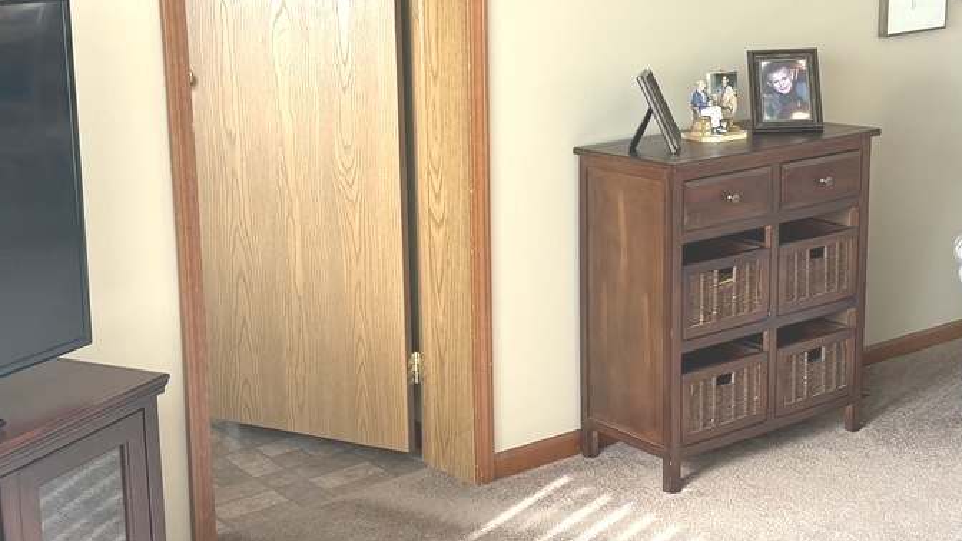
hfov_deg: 37.2
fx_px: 1428
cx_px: 447
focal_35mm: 56
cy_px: 219
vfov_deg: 21.4
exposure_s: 1/121
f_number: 1.78
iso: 200
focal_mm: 6.76
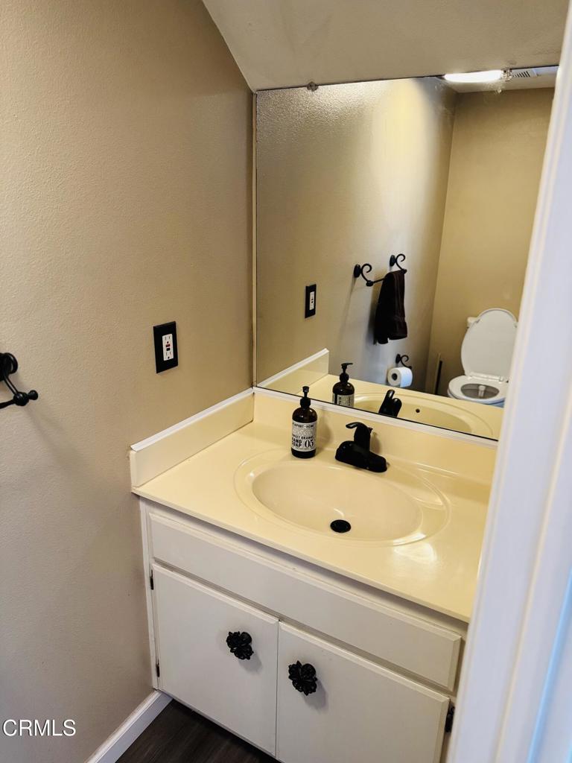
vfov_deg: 71.6
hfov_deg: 56.8
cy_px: 382
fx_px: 529
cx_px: 286
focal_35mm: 24
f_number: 1.78
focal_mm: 6.76
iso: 400
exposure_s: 1/60
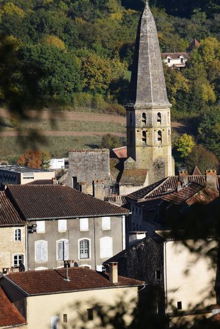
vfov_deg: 5.3
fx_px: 3566
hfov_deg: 3.5
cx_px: 134
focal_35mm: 389
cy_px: 136
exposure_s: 1/1600
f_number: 5.6
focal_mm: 200
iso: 400
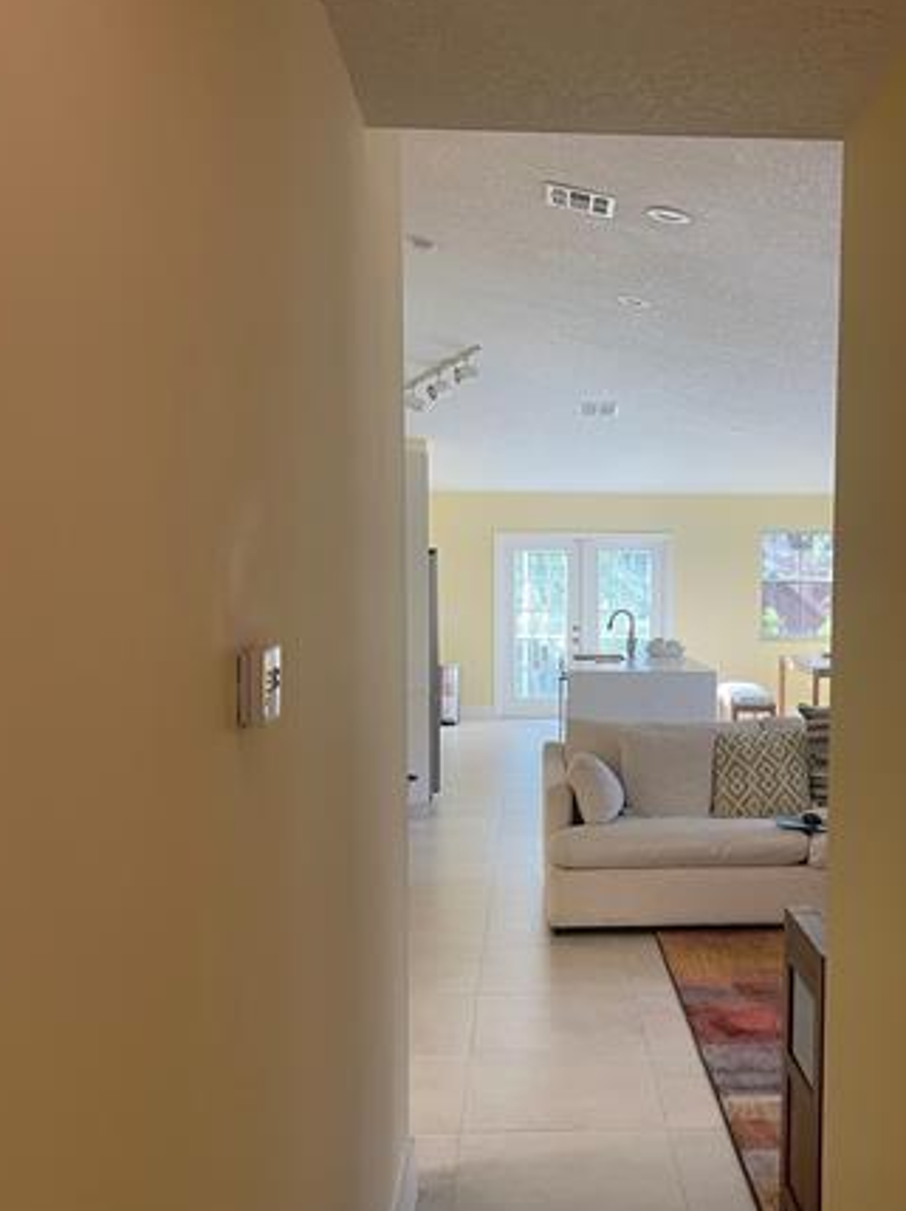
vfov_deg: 52.6
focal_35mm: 35
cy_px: 649
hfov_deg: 40.2
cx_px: 598
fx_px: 1223
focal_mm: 5.1
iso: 80
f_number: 1.6
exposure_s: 1/60
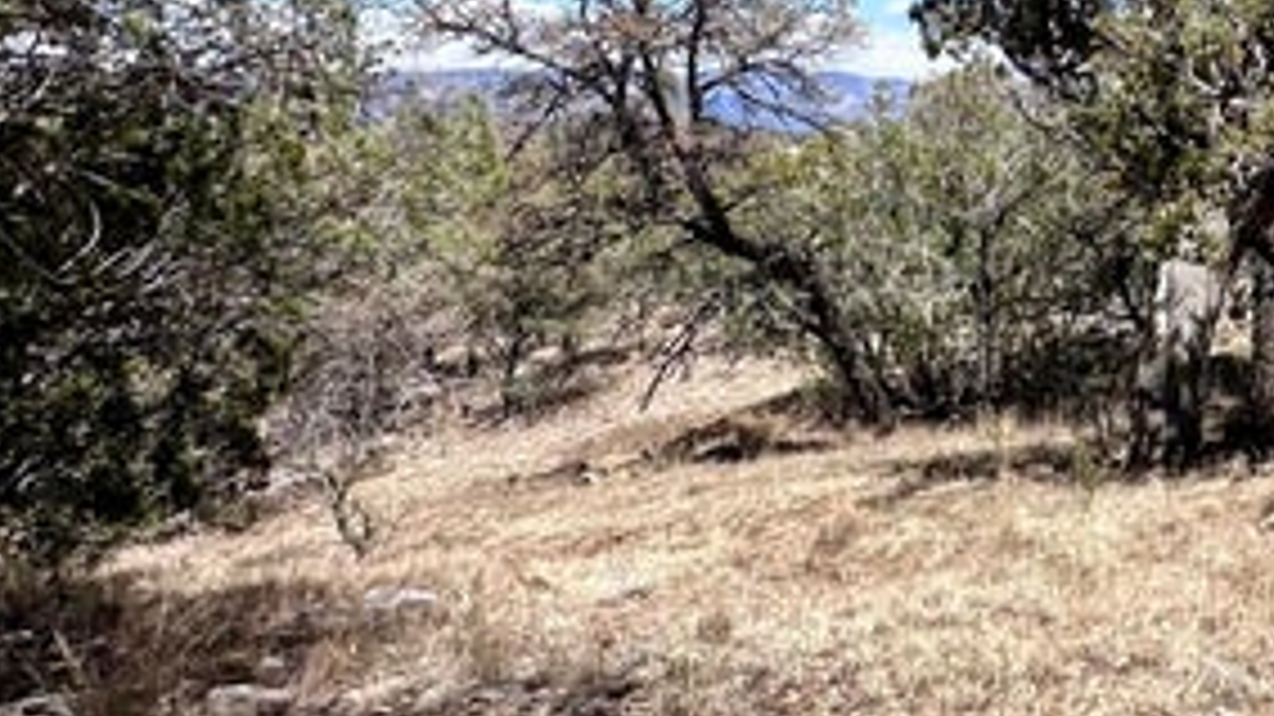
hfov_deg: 37.1
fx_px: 1554
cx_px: 1420
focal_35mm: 46
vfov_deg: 25.7
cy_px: 194
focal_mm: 2.22
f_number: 2.2
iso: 50
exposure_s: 1/1742
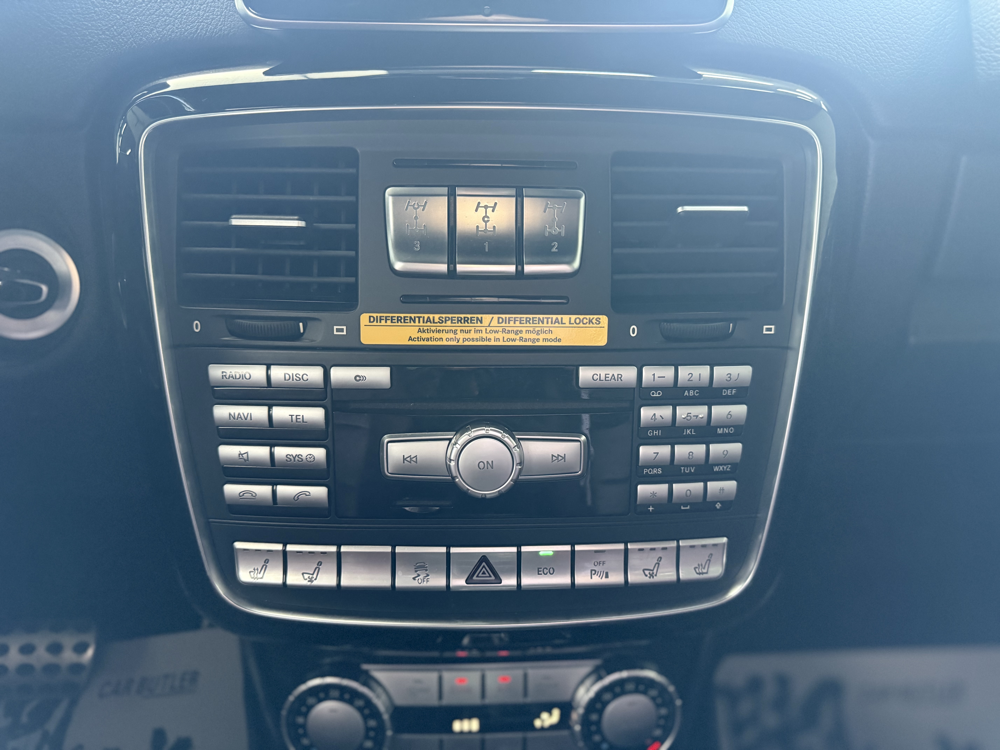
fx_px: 693
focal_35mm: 24
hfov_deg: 71.6
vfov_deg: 56.8
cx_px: 500
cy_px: 375
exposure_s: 1/58
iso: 800
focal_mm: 6.76
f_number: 1.78
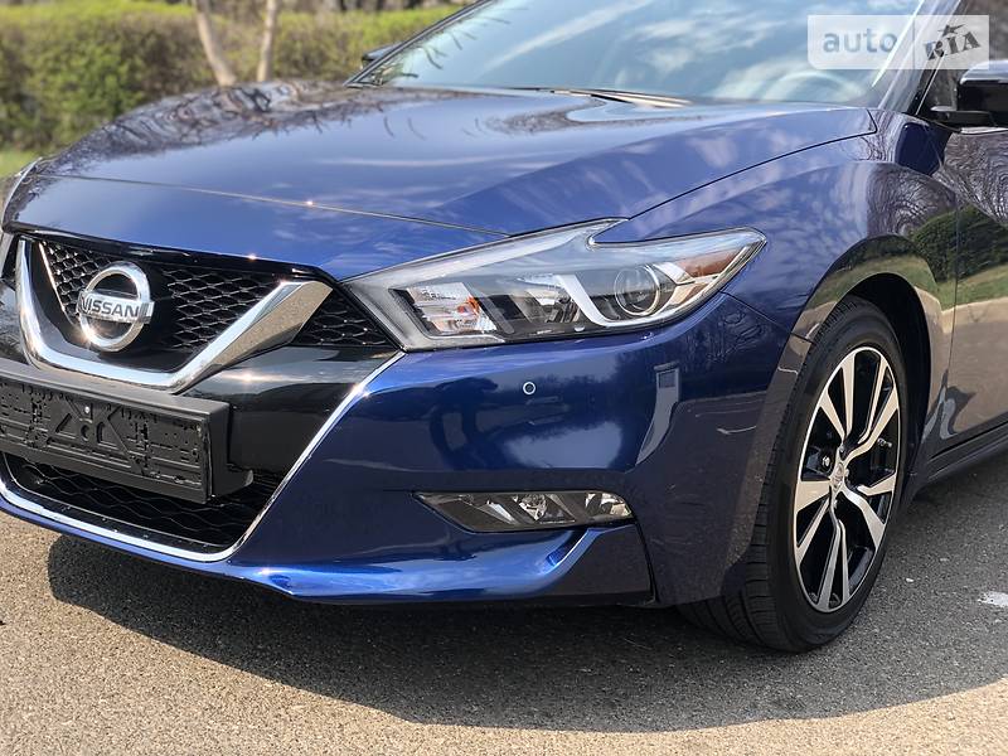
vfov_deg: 28.0
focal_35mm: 52
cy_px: 378
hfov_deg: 36.8
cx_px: 504
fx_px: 1514
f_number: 2.4
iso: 16
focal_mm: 6
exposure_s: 1/211
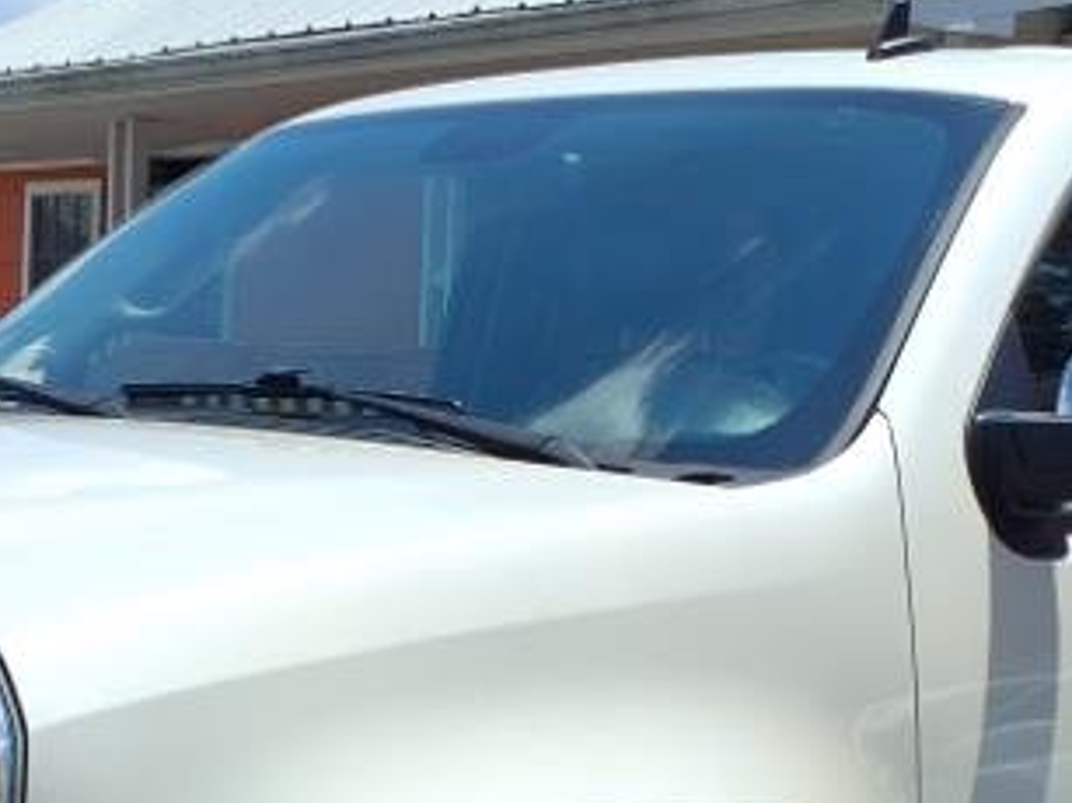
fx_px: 2786
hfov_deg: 21.7
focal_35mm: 90
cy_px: 820
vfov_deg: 16.1
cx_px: 419
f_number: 1.9
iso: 40
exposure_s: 1/2500
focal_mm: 3.58
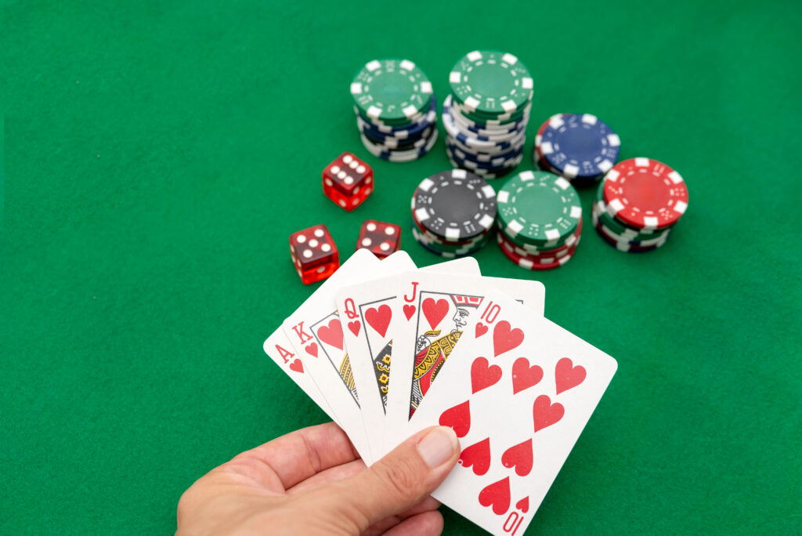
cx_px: 401
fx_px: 1114
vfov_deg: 27.0
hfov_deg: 39.6
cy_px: 268
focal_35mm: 50
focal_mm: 50
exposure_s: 1/250
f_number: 4.5
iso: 400
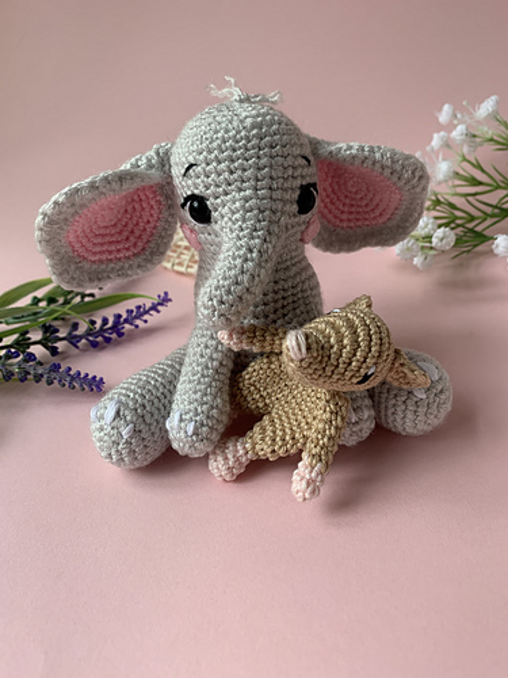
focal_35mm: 26
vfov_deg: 67.3
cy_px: 339
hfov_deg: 53.1
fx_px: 509
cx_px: 254
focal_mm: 4.25
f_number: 1.8
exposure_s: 1/122
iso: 32
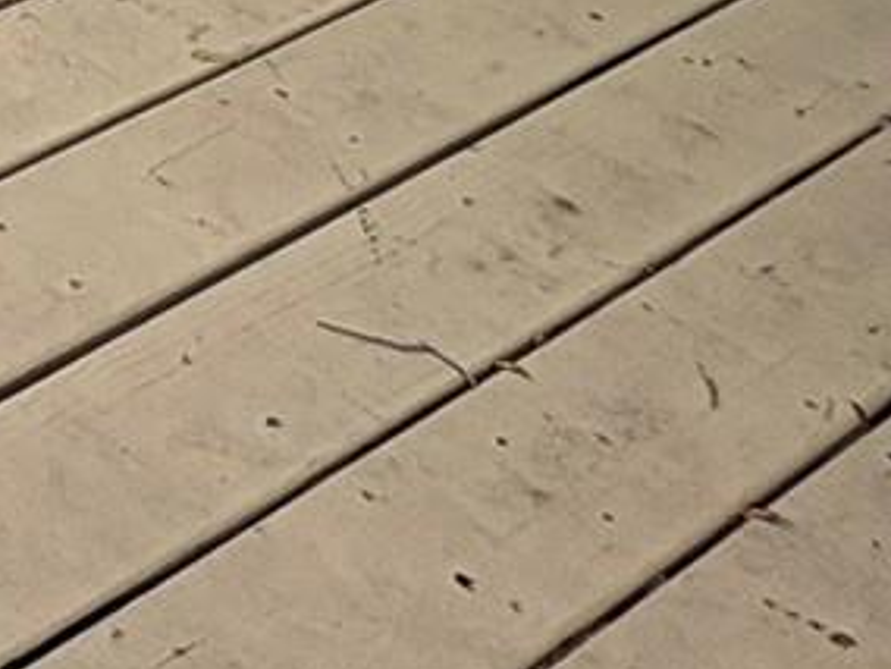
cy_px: -945
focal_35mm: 79
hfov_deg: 14.4
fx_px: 2033
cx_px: -1315
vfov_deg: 13.5
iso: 40
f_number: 2.2
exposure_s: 1/476
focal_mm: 2.22
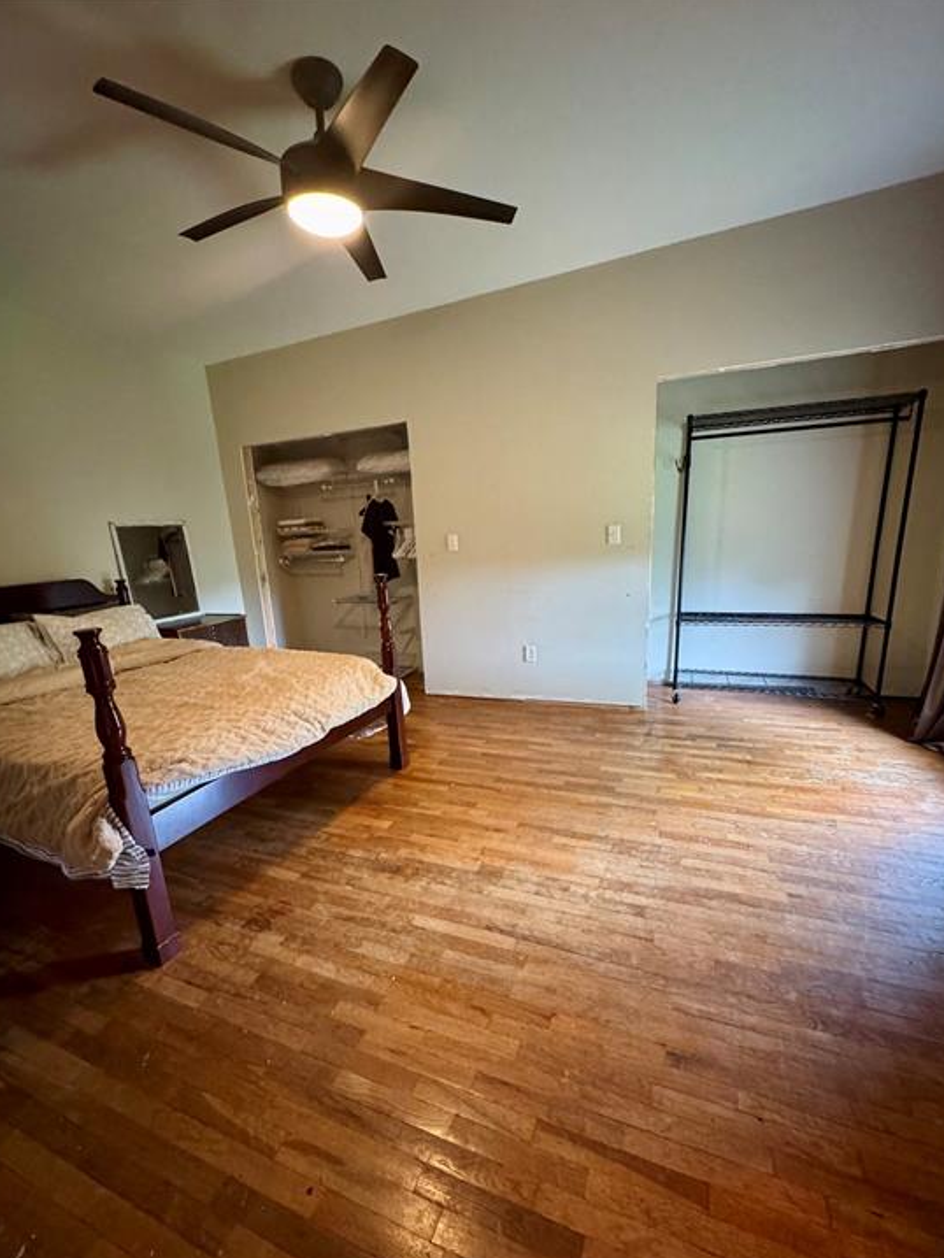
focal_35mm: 15
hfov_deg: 81.7
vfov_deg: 98.0
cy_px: 667
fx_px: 545
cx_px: 458
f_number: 2.2
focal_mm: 2.22
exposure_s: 1/40
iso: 1000
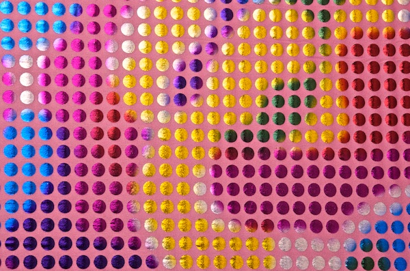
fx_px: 1449
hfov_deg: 16.1
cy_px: 136
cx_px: 205
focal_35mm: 128
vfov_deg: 10.7
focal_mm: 85
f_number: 13
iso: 800
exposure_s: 1/800
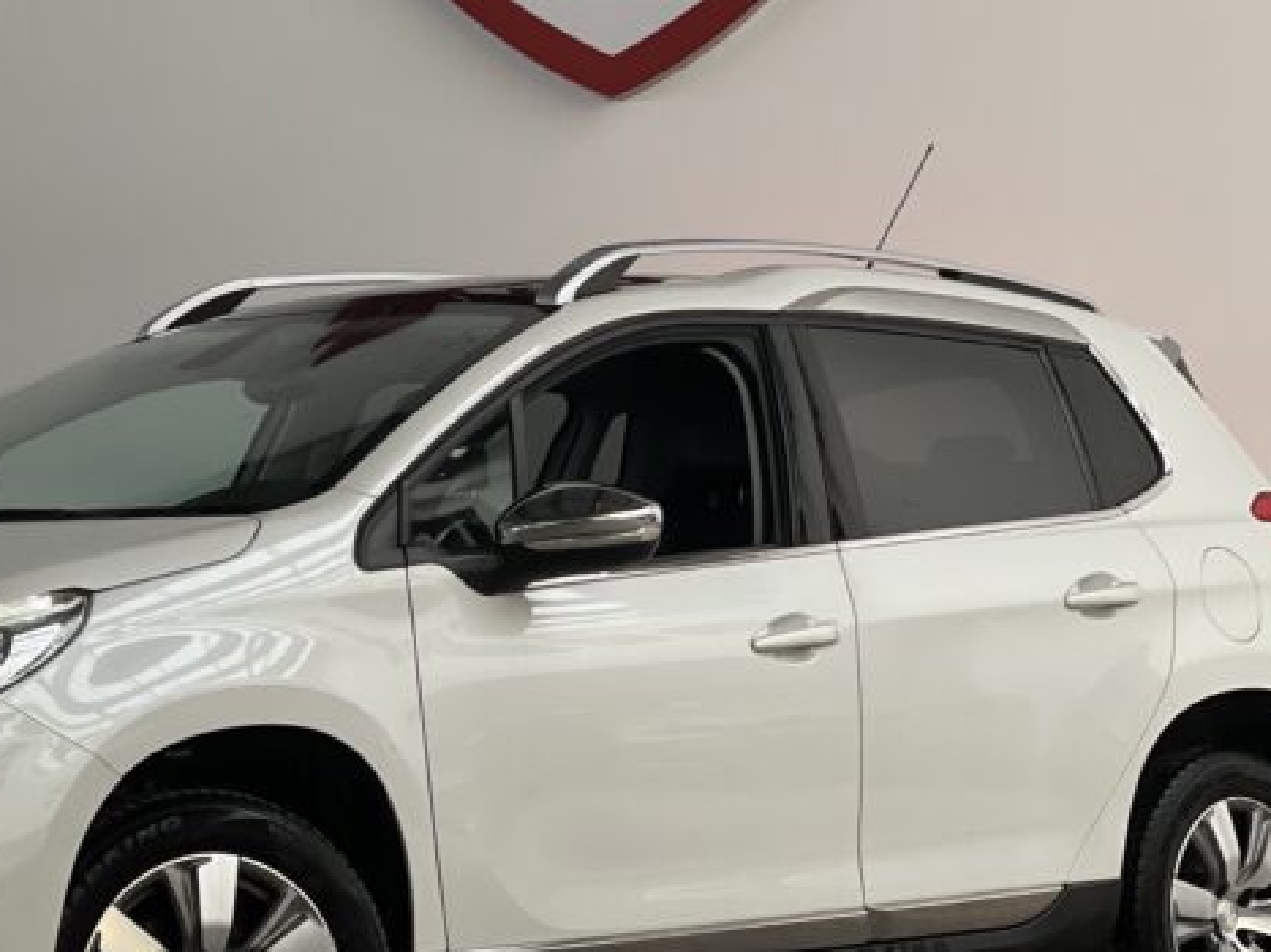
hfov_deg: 14.9
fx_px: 4845
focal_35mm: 132
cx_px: 354
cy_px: 378
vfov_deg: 11.2
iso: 250
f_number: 2.8
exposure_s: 1/70
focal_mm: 9
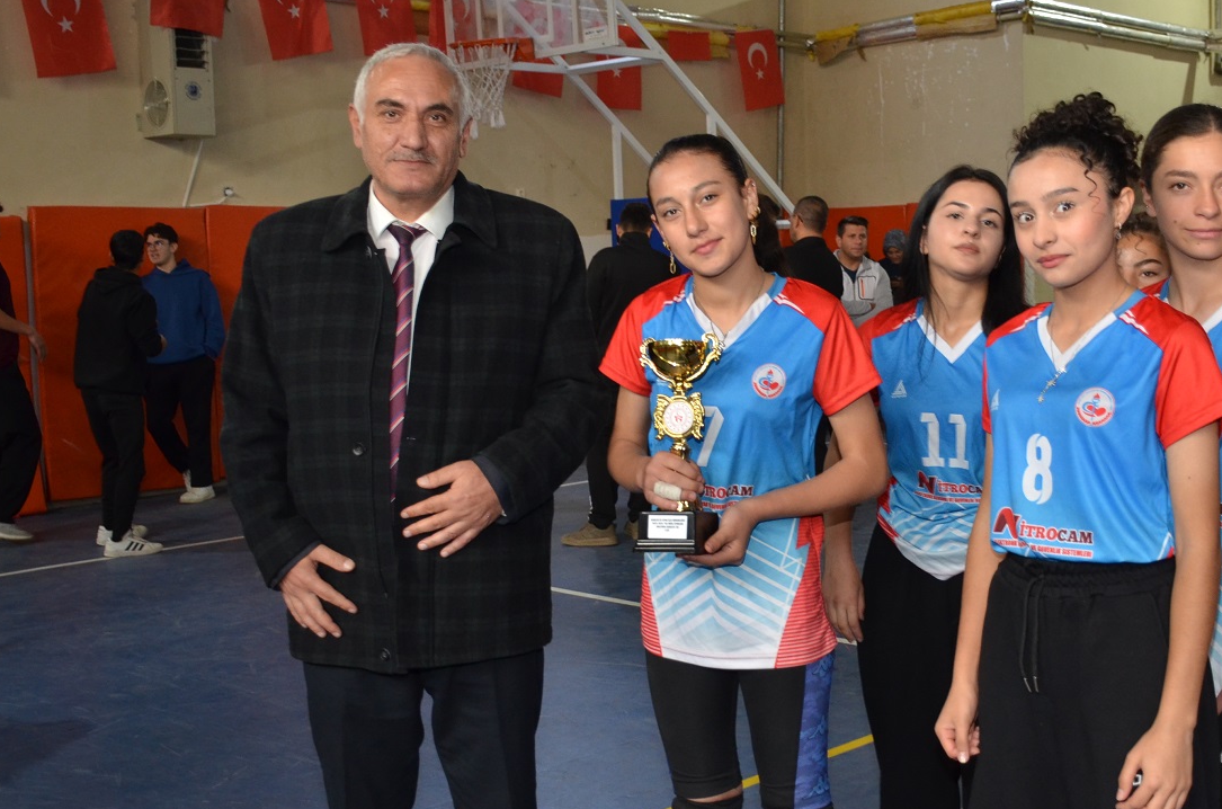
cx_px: 739
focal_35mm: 48
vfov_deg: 28.1
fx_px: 1615
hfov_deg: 41.2
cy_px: 393
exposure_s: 1/60
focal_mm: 23
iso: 800
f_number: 4
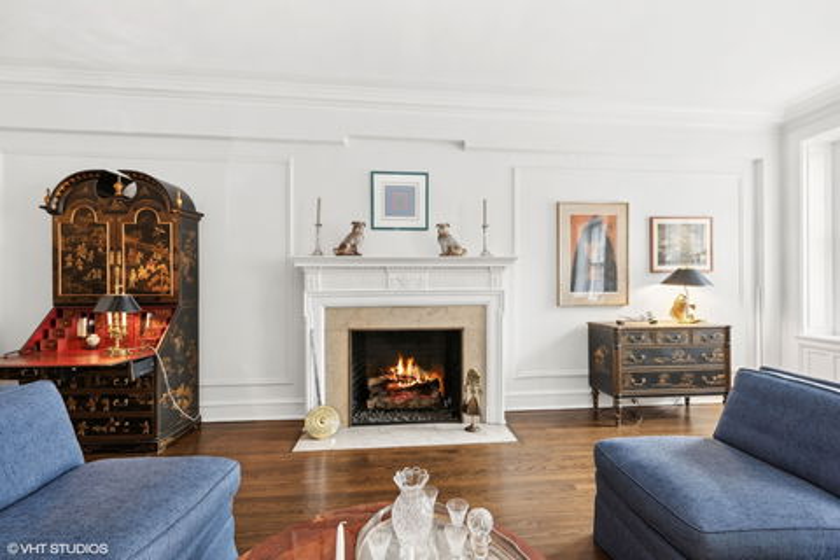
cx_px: 420
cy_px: 280
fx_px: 350
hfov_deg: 100.4
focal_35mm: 15
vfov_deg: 77.3
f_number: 11
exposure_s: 1/3.33
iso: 250
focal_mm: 15
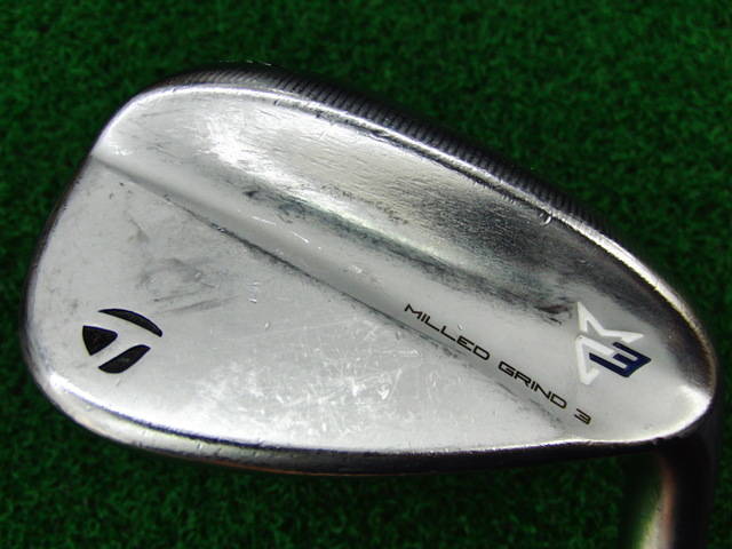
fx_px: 782
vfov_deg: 38.7
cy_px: 274
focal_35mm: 37
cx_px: 366
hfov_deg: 50.1
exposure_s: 1/80
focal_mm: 6.42
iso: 200
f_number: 3.6
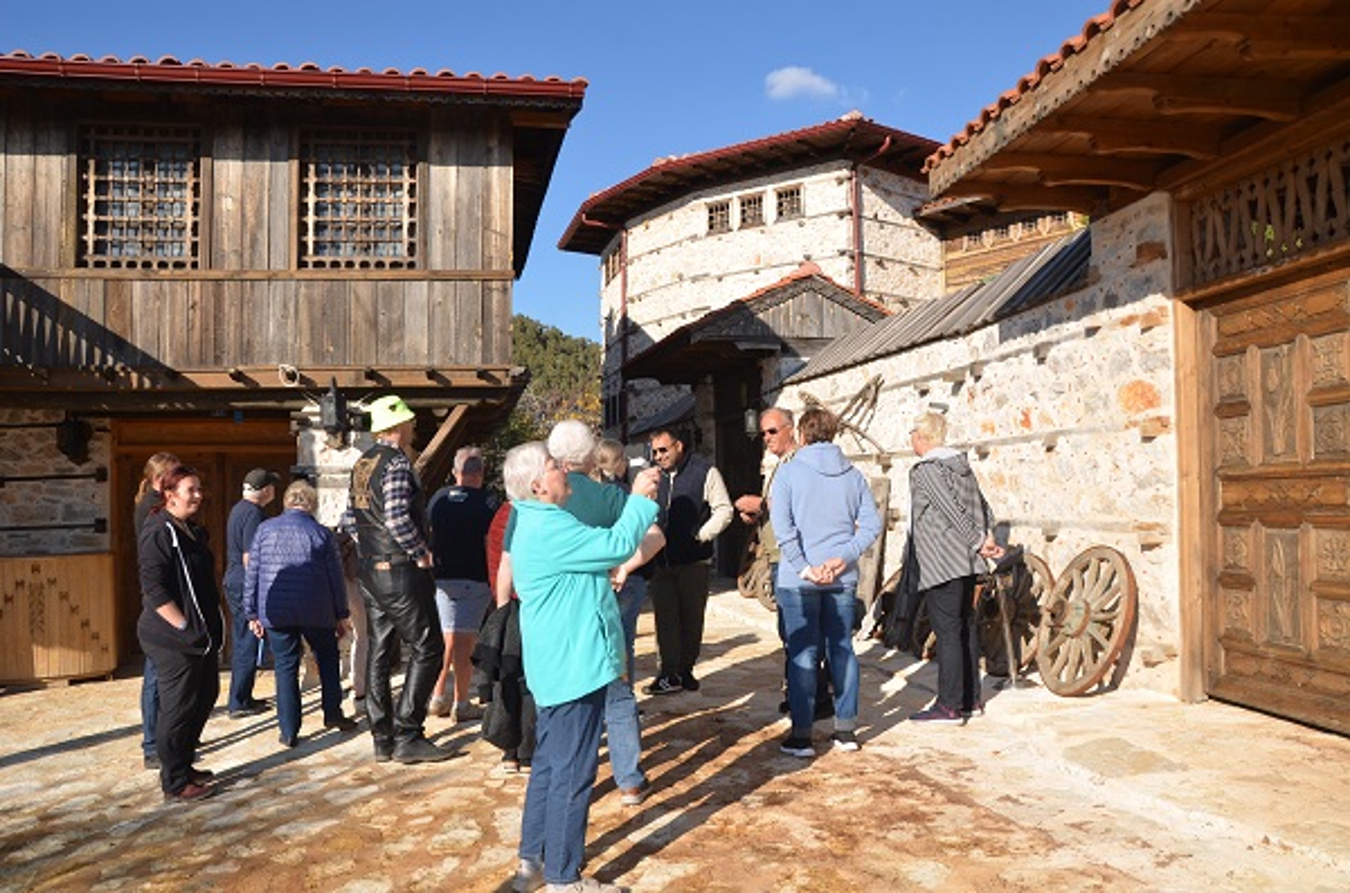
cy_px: 446
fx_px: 1010
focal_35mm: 27
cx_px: 675
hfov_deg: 67.5
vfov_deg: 47.7
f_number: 8
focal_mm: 18
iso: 100
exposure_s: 1/250
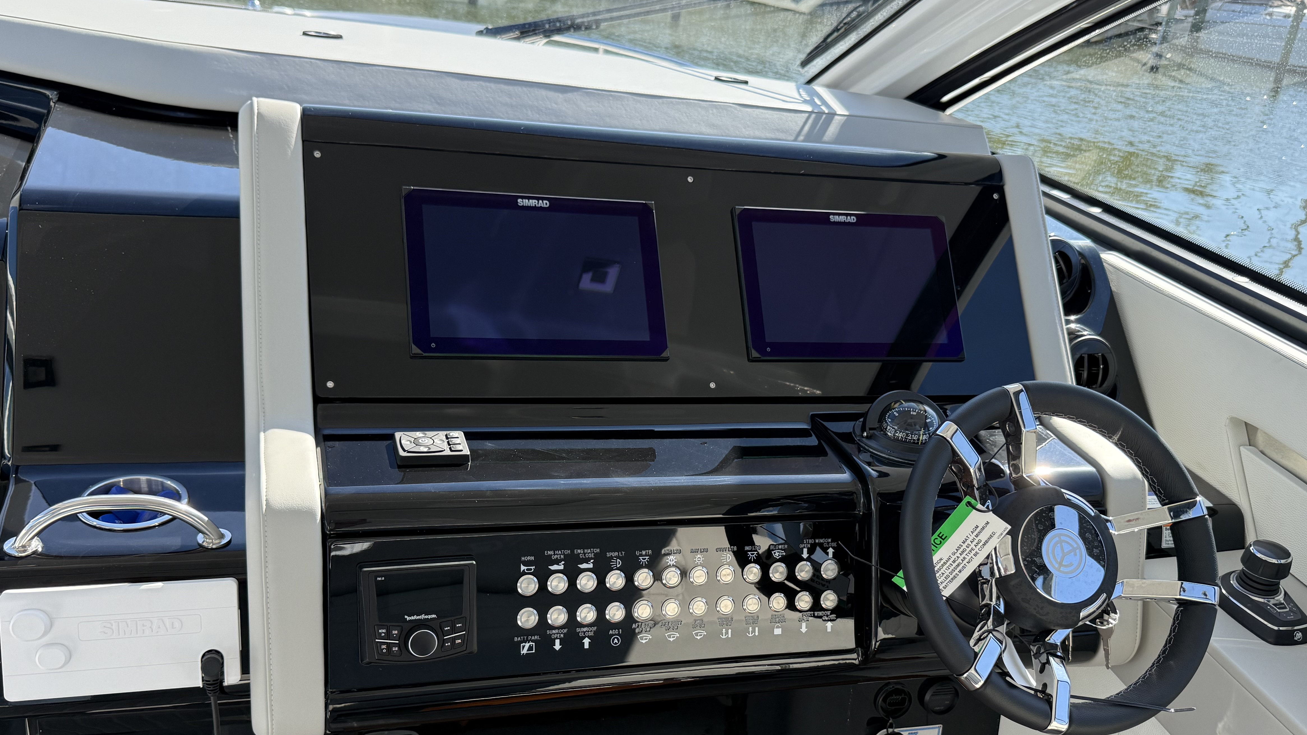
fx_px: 1109
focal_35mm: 32
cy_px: 473
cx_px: 684
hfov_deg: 61.0
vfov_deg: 36.4
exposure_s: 1/1314
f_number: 1.78
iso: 100
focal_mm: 6.76
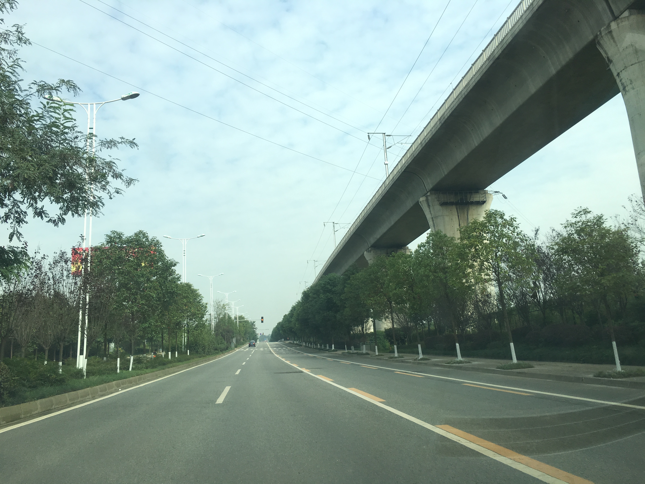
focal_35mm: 29
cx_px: 322
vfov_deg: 48.2
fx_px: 540
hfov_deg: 61.7
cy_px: 242
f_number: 2.2
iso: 25
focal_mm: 4.15
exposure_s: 1/894
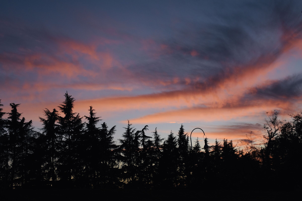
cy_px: 100
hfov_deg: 47.9
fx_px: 340
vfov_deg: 33.0
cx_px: 151
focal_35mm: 40
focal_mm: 27
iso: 320
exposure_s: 1/200
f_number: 8
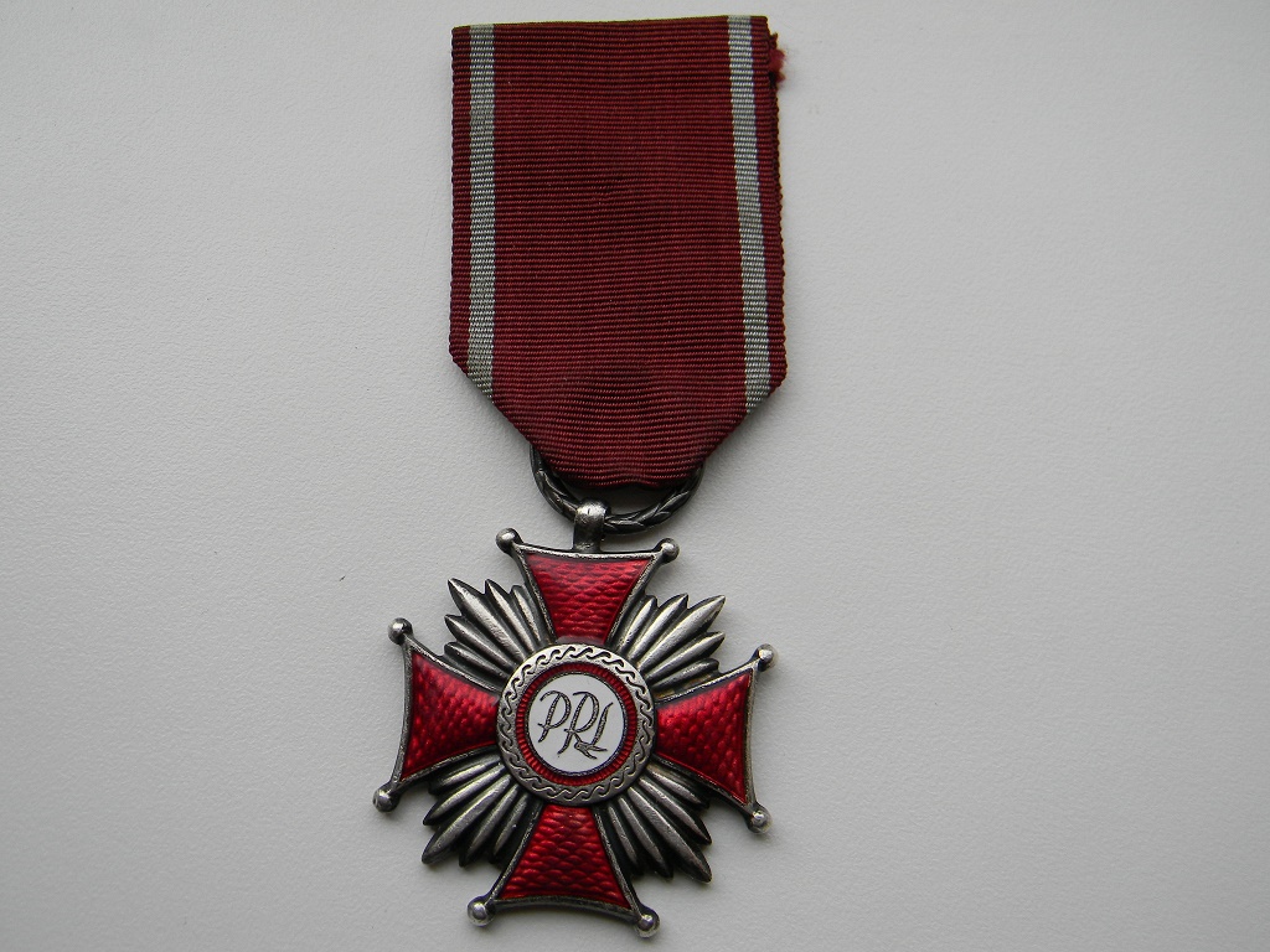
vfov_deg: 39.7
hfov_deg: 51.4
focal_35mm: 36
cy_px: 476
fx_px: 1321
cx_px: 635
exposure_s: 1/316
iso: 80
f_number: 3.7
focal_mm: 6.4
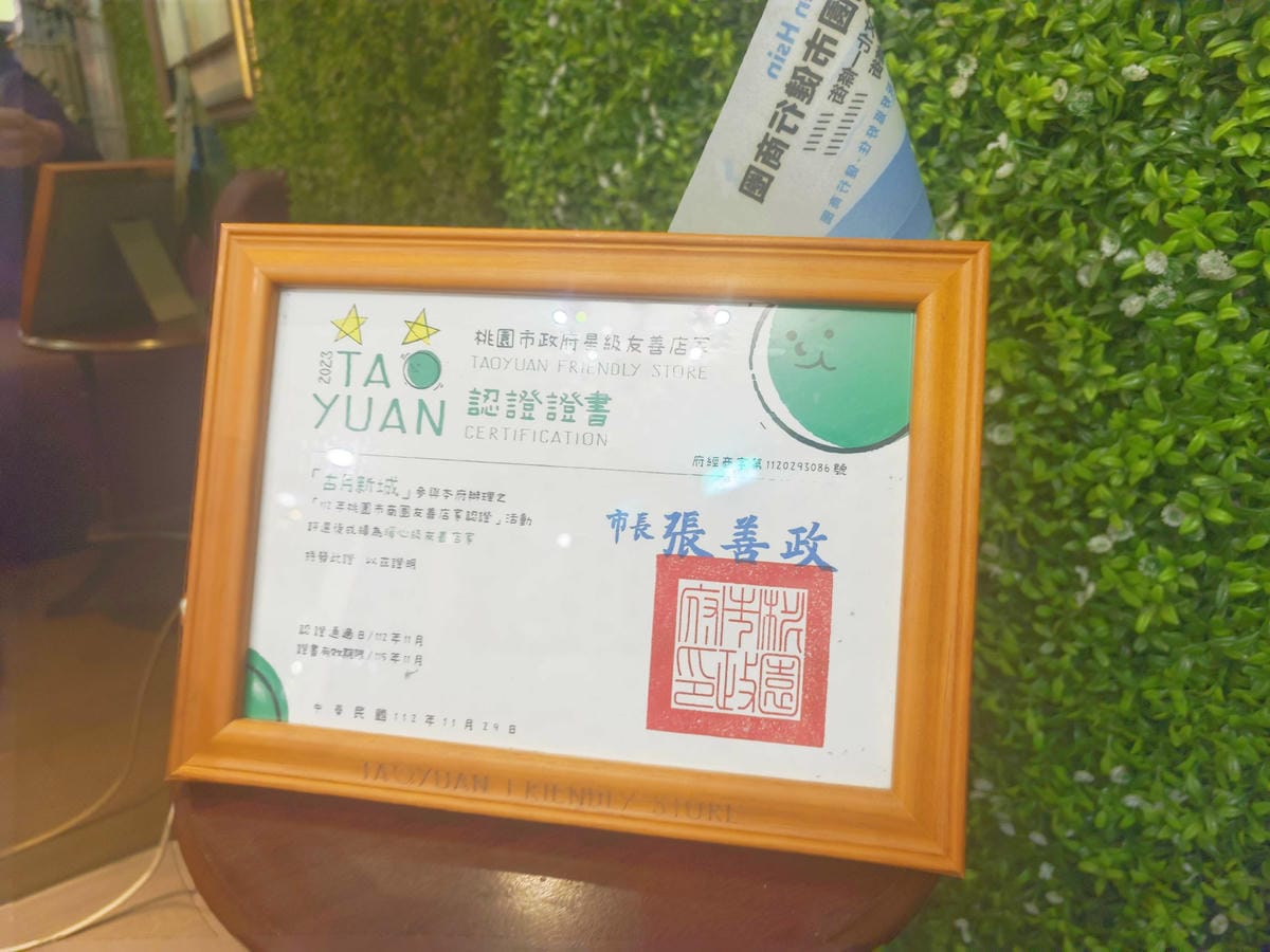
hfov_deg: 73.9
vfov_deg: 58.9
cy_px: 476
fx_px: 844
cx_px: 635
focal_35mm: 23
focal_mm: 8.72
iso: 800
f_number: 2
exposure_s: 1/24
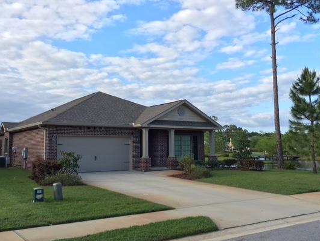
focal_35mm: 35
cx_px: 144
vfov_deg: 40.7
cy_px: 116
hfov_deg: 52.5
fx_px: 324
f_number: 2.2
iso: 25
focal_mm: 4.15
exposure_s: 1/442
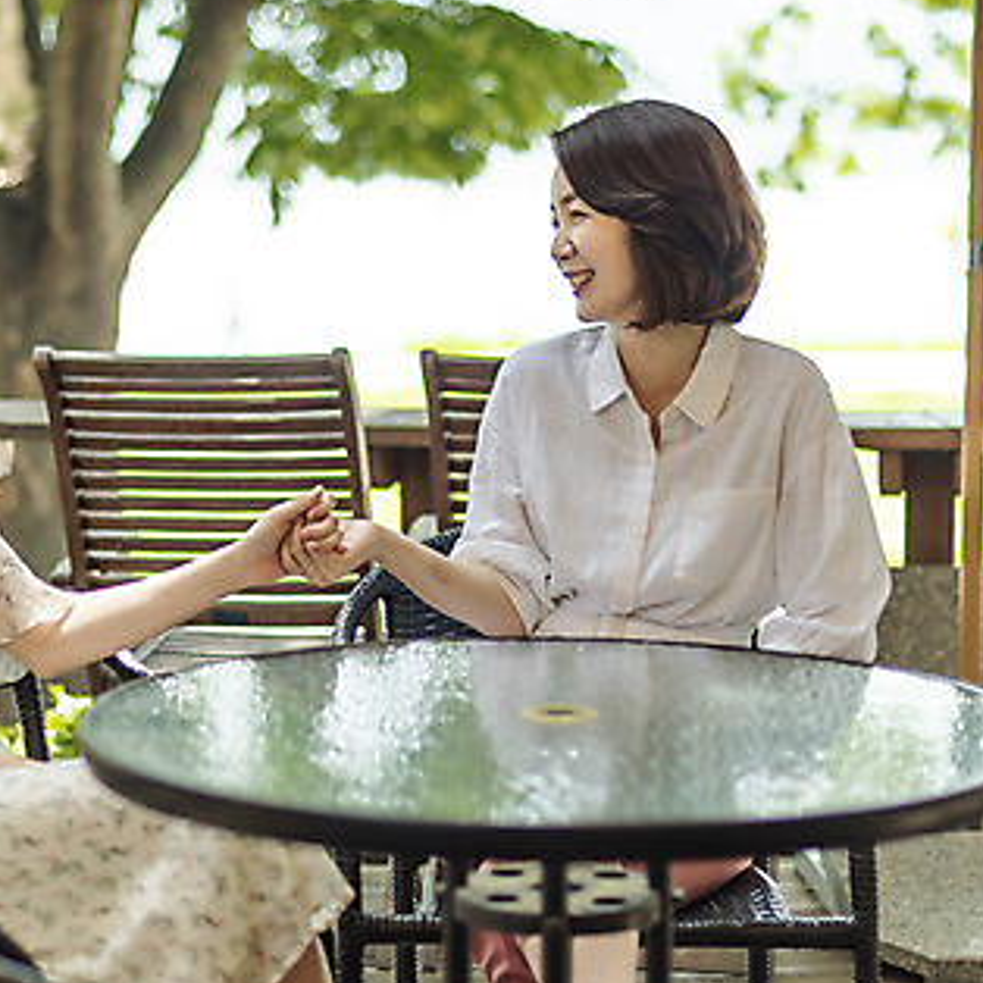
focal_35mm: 81
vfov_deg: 21.4
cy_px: 401
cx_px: 333
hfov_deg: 21.3
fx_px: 2602
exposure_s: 1/1250
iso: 100
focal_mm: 50
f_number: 1.8
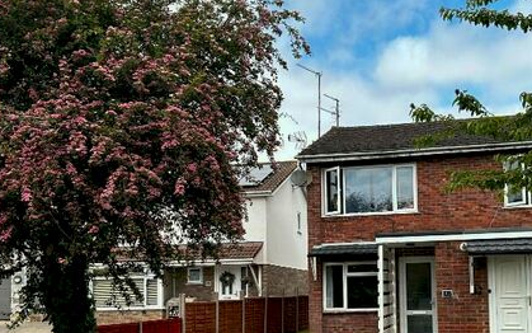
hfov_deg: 42.9
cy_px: 251
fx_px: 667
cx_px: 350
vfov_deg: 27.6
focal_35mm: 46
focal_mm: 5.7
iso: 50
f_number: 1.5
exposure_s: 1/2457
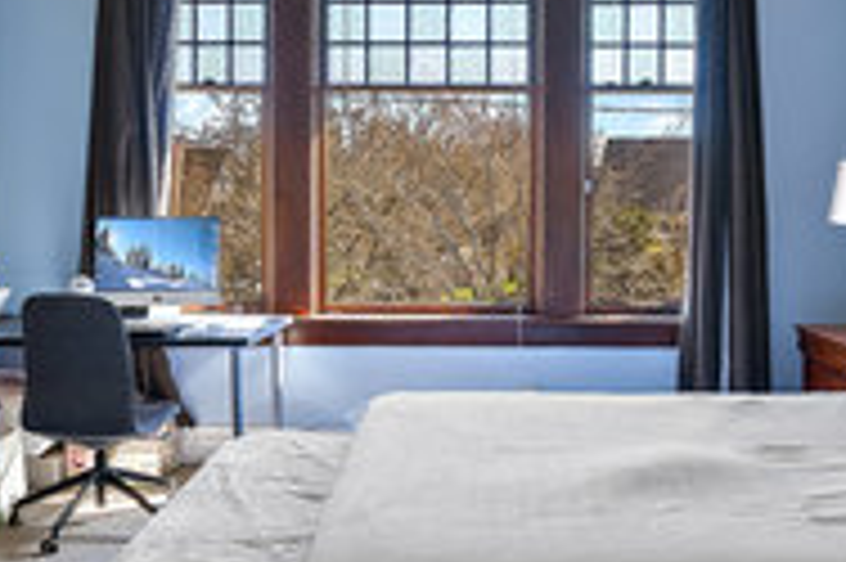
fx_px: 869
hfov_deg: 51.9
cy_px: 220
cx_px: 448
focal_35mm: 37
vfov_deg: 35.7
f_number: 7.1
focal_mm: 16
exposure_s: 1/13
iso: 400
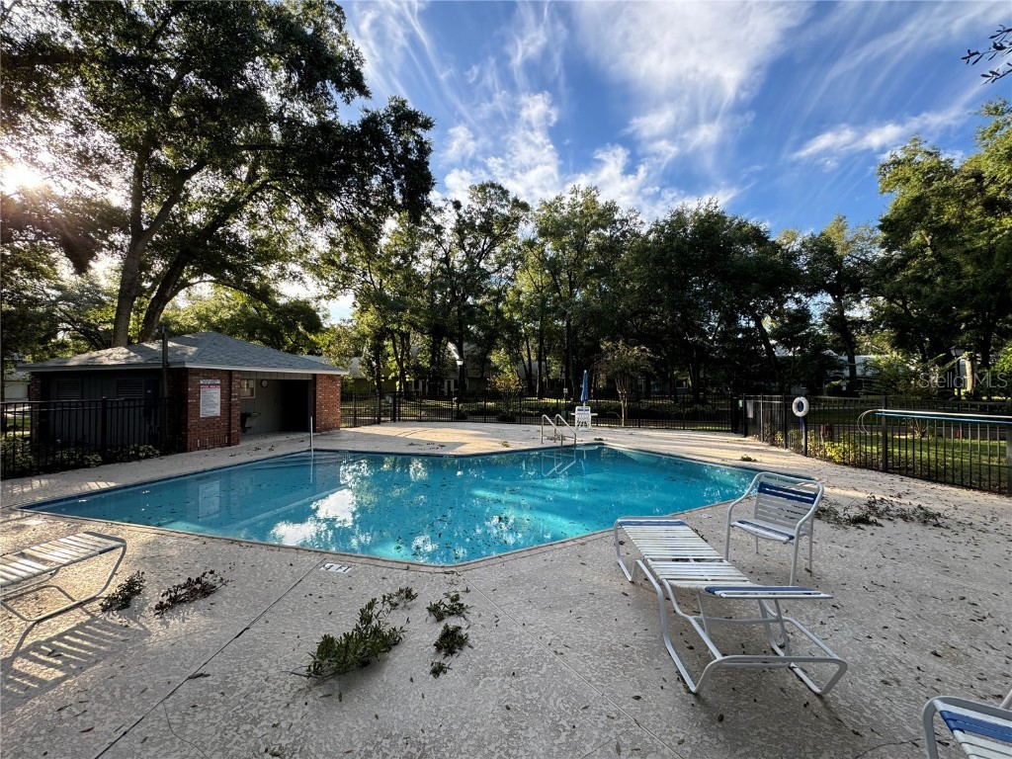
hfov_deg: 102.1
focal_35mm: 14
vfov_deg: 85.7
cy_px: 380
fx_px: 409
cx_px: 506
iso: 40
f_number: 2.2
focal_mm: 2.22
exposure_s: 1/238
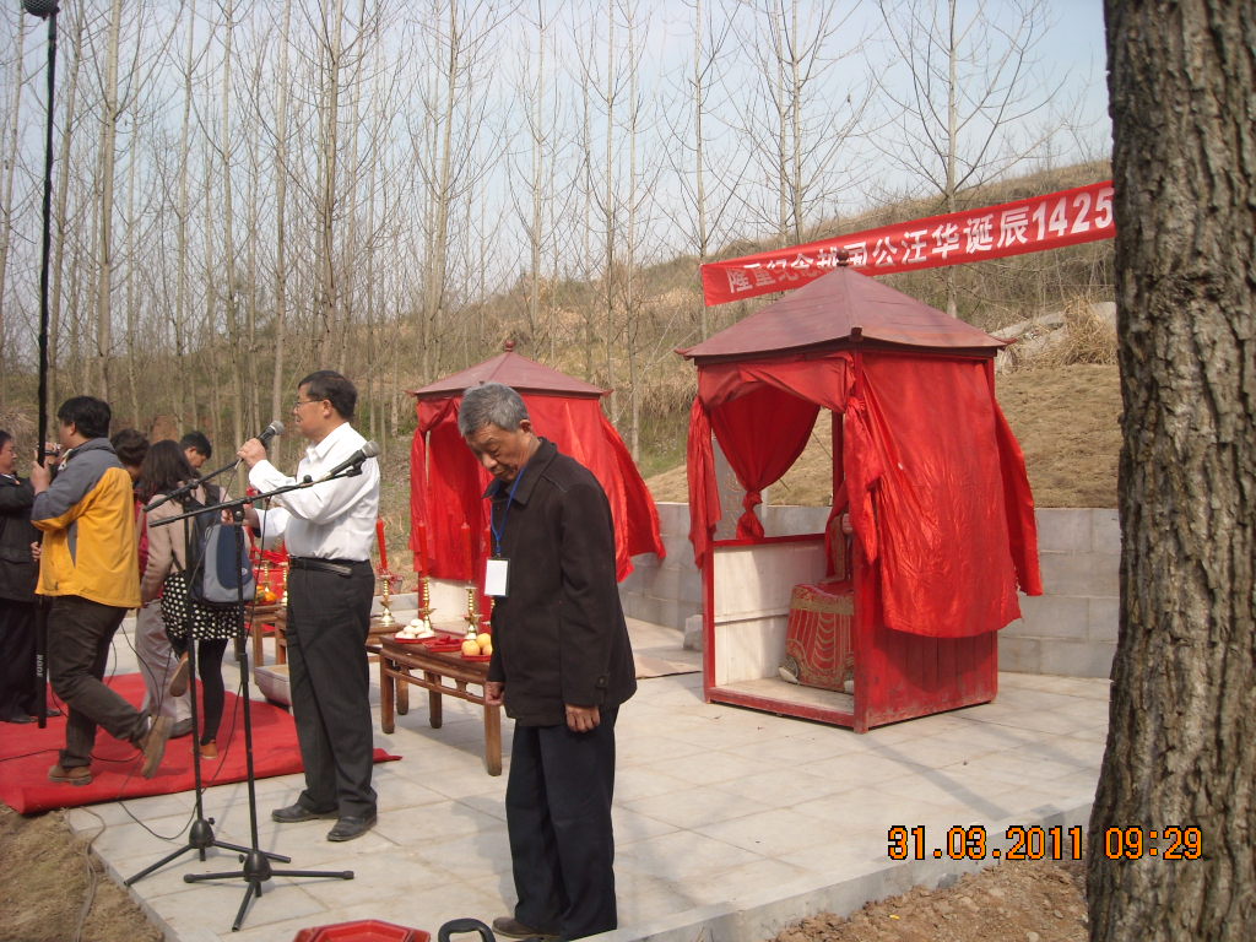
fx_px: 1270
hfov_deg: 52.6
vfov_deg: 40.7
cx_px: 628
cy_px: 471
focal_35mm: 35
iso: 64
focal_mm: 5.7
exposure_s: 1/201
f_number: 5.6
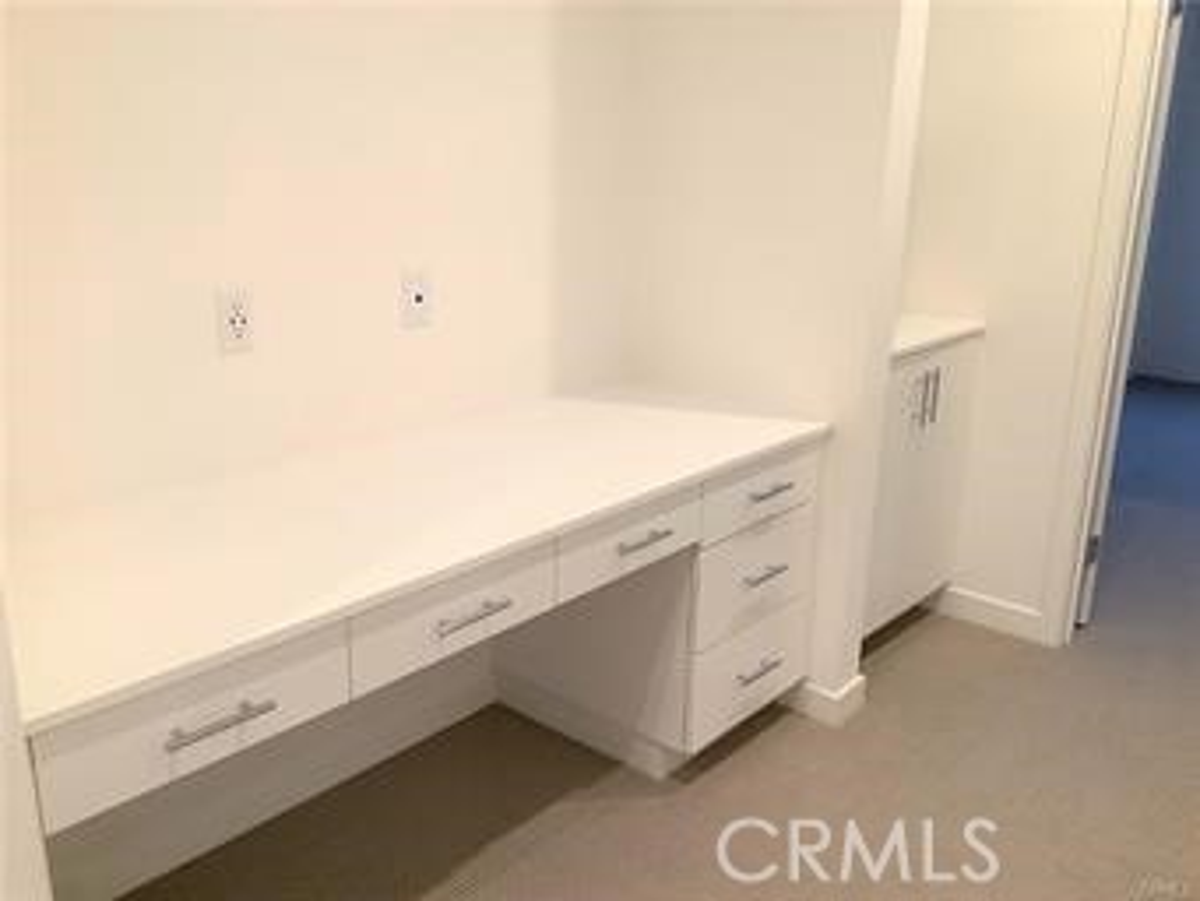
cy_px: 450
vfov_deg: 45.5
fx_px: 1075
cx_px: 600
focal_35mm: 31
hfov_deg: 58.3
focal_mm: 3.3
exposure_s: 1/60
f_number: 2.4
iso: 125
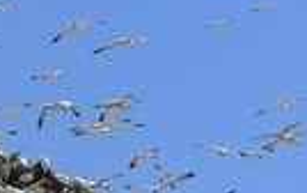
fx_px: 4798
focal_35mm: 573
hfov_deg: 3.6
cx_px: -158
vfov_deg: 2.3
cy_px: 76
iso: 400
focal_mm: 180
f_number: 10
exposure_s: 1/1600
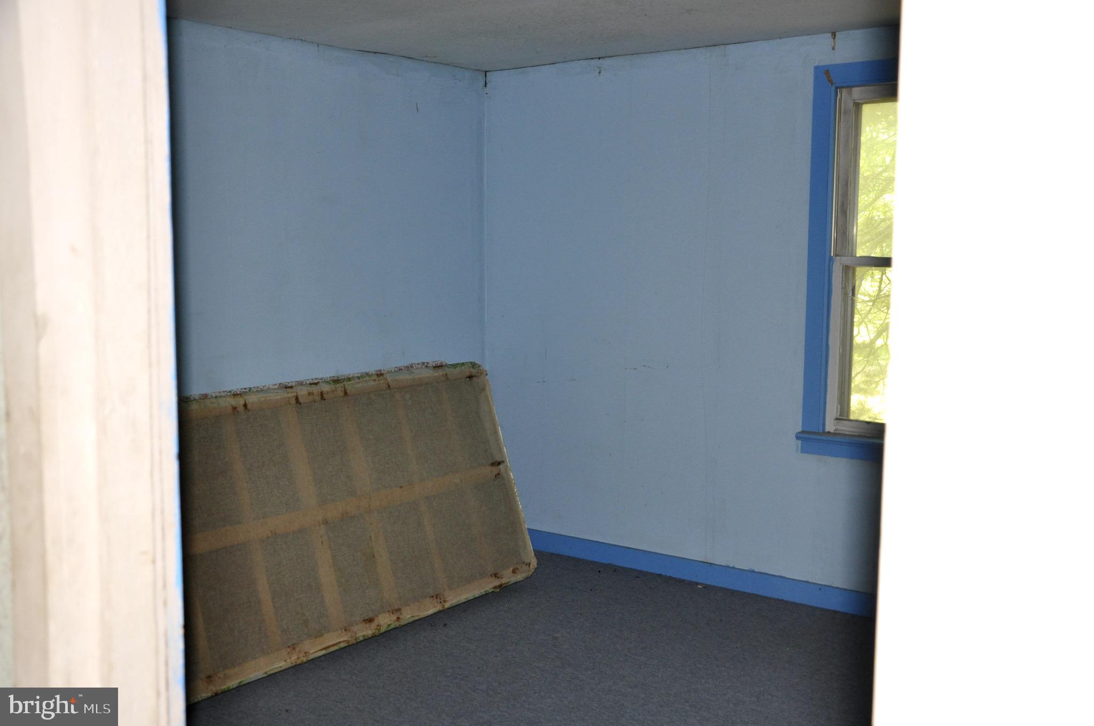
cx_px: 547
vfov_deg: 36.8
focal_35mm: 36
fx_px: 1093
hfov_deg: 53.2
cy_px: 363
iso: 800
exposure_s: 1/60
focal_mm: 24
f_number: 3.8
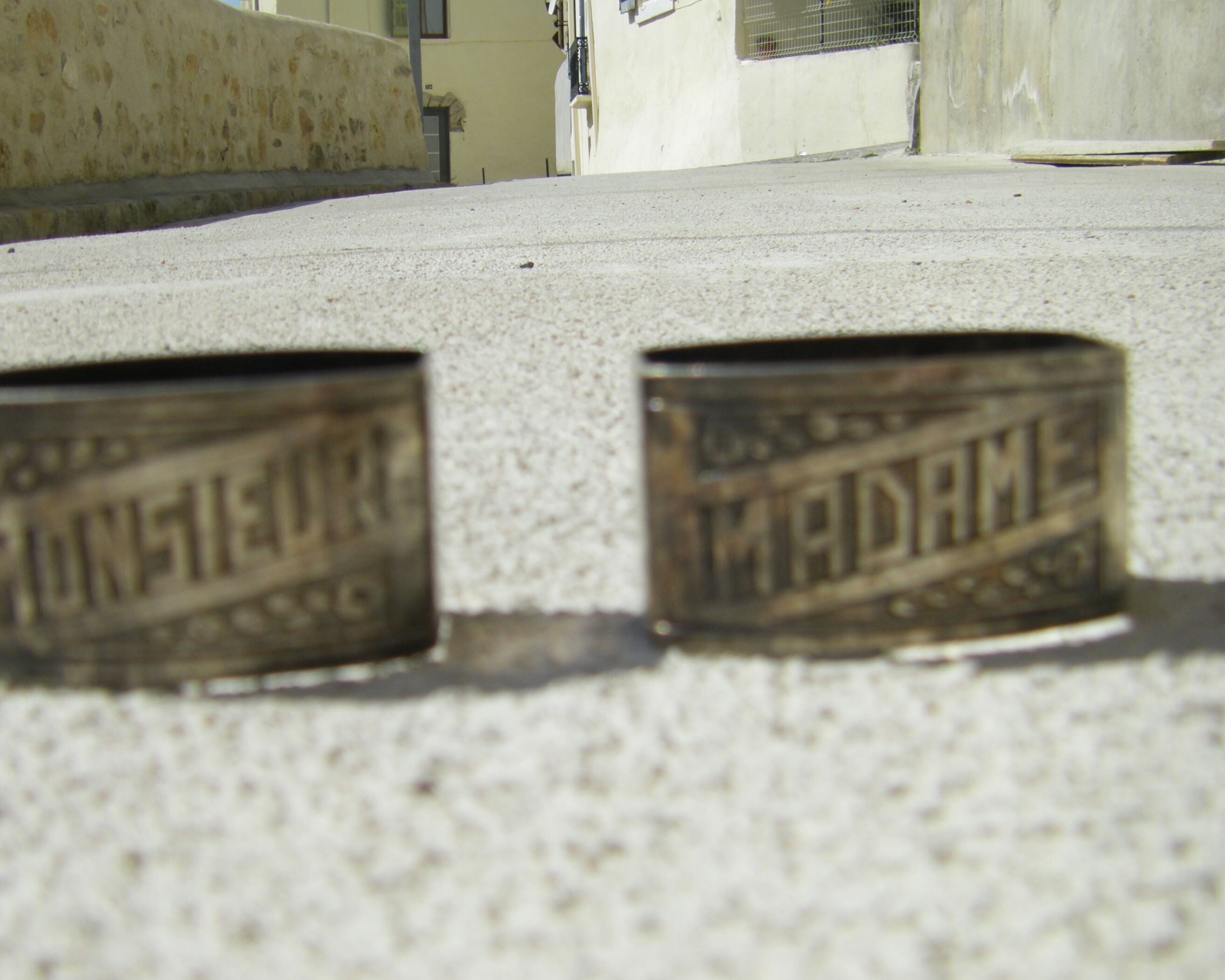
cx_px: 607
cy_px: 509
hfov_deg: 40.3
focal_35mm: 46
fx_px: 1668
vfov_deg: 32.7
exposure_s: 1/320
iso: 64
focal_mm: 6.3
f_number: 7
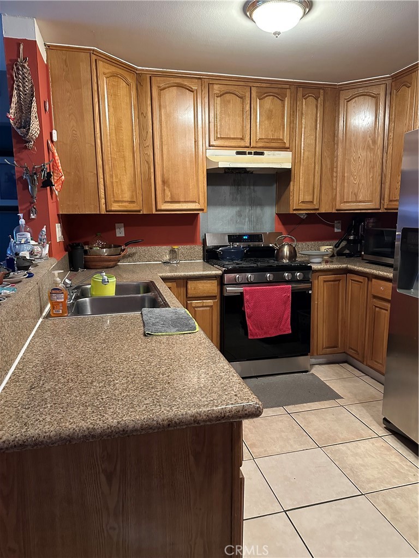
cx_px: 210
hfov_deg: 56.8
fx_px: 387
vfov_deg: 71.6
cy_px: 279
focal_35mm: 24
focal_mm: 6.86
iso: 800
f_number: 1.78
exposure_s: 1/60
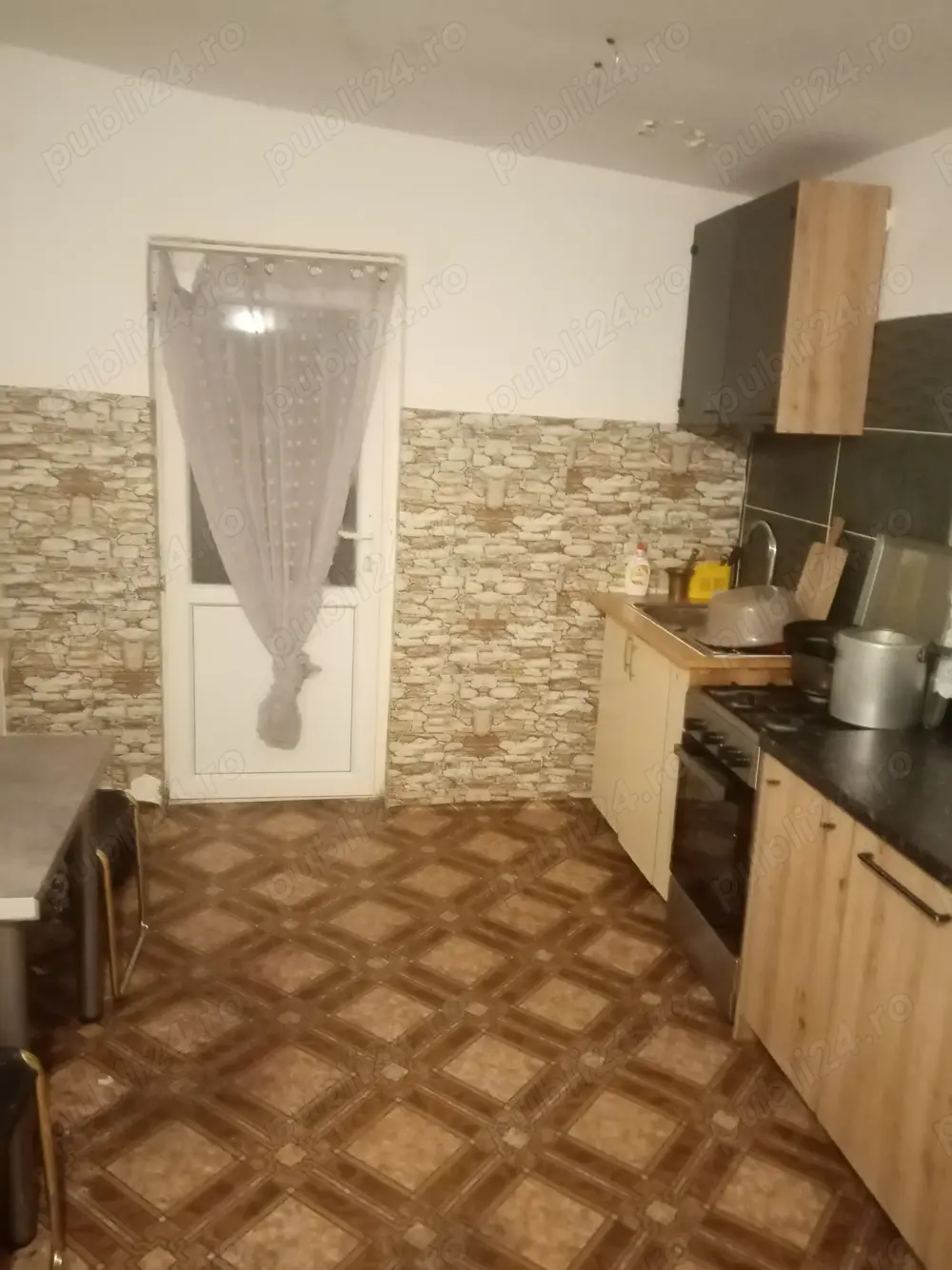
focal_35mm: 26
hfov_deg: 53.0
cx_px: 476
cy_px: 635
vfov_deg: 67.3
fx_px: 954
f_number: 1.8
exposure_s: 1/14.3
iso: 1964
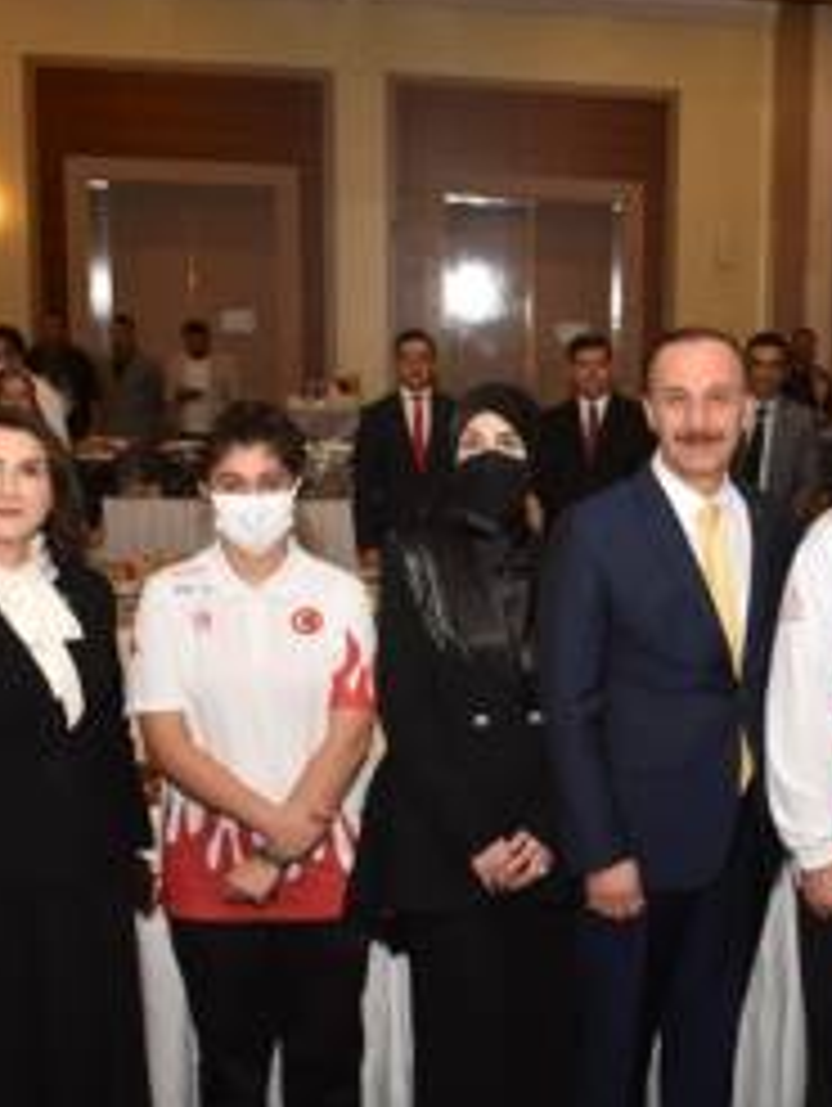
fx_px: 1887
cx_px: 875
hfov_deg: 23.6
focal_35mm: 59
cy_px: 698
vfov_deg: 32.5
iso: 1600
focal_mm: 24
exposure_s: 1/60
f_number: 8
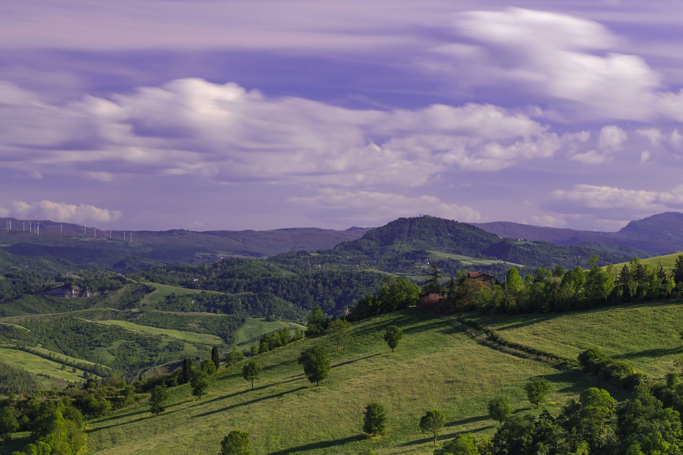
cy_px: 217
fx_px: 2523
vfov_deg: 10.3
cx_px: 362
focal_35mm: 133
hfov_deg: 15.4
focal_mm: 105
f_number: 9
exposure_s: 75
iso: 64
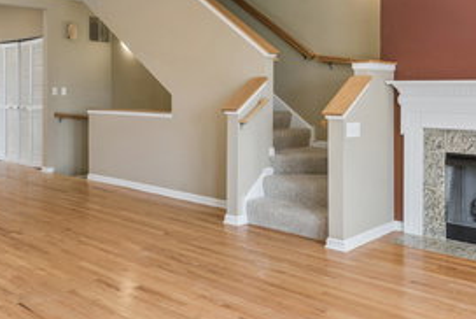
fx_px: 490
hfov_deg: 51.4
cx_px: 187
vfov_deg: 35.5
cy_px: 95
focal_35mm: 37
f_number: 8
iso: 200
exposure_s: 1/20
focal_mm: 21
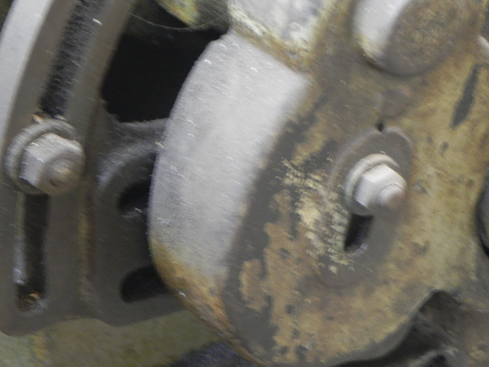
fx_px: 2034
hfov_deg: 13.7
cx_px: 244
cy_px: 184
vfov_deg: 10.3
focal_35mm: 144
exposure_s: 1/4.6
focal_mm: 25.7
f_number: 4.5
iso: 400
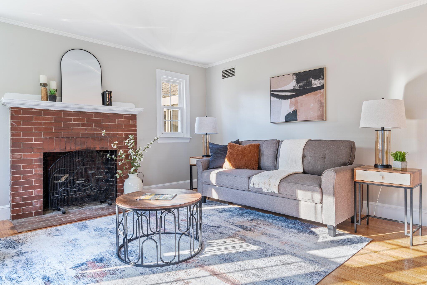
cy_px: 142
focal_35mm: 22
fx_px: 261
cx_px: 214
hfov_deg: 78.6
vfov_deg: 57.2
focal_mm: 22
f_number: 9
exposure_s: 1/1.67
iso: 64
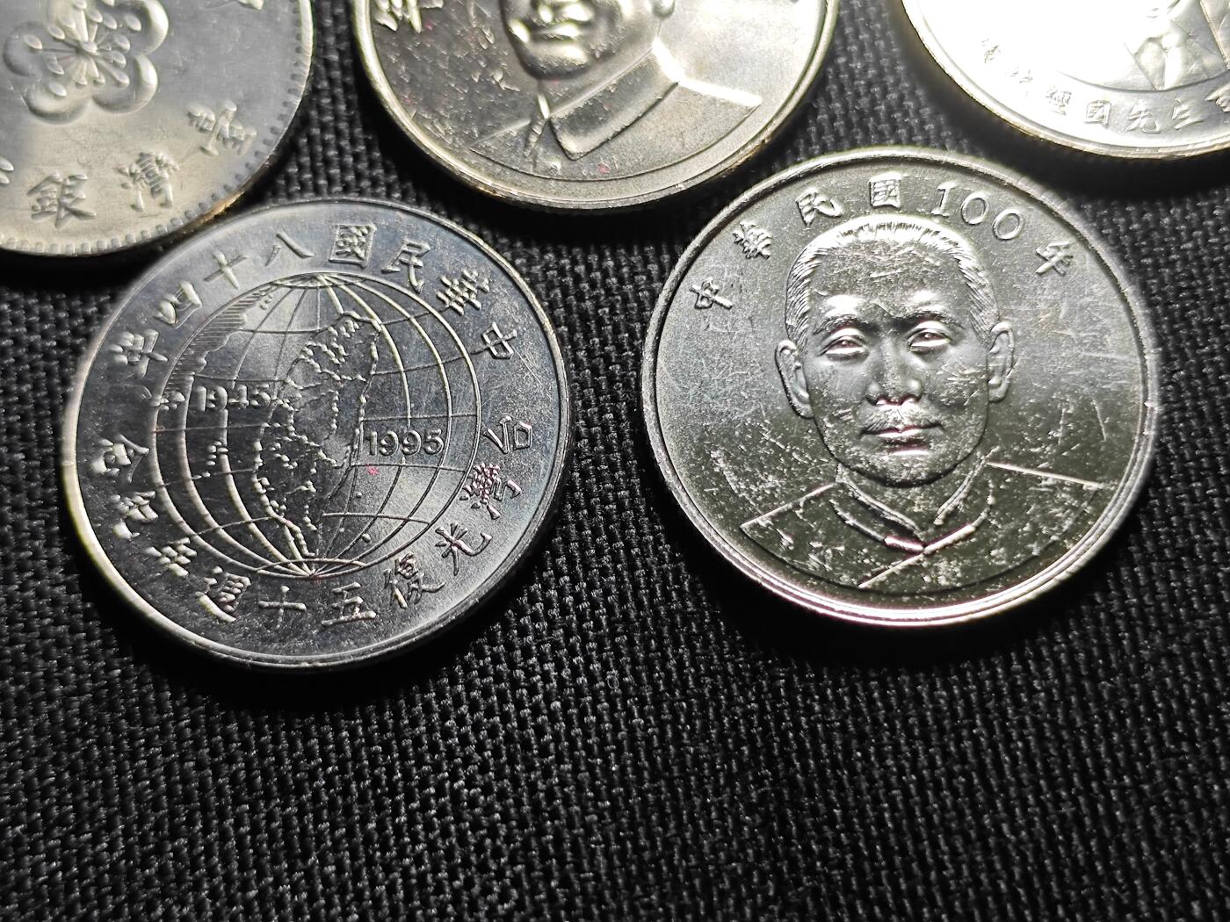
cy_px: 461
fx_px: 2096
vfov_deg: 24.8
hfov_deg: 32.7
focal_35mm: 59
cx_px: 615
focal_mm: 5.84
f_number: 1.6
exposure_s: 1/73.2
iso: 80
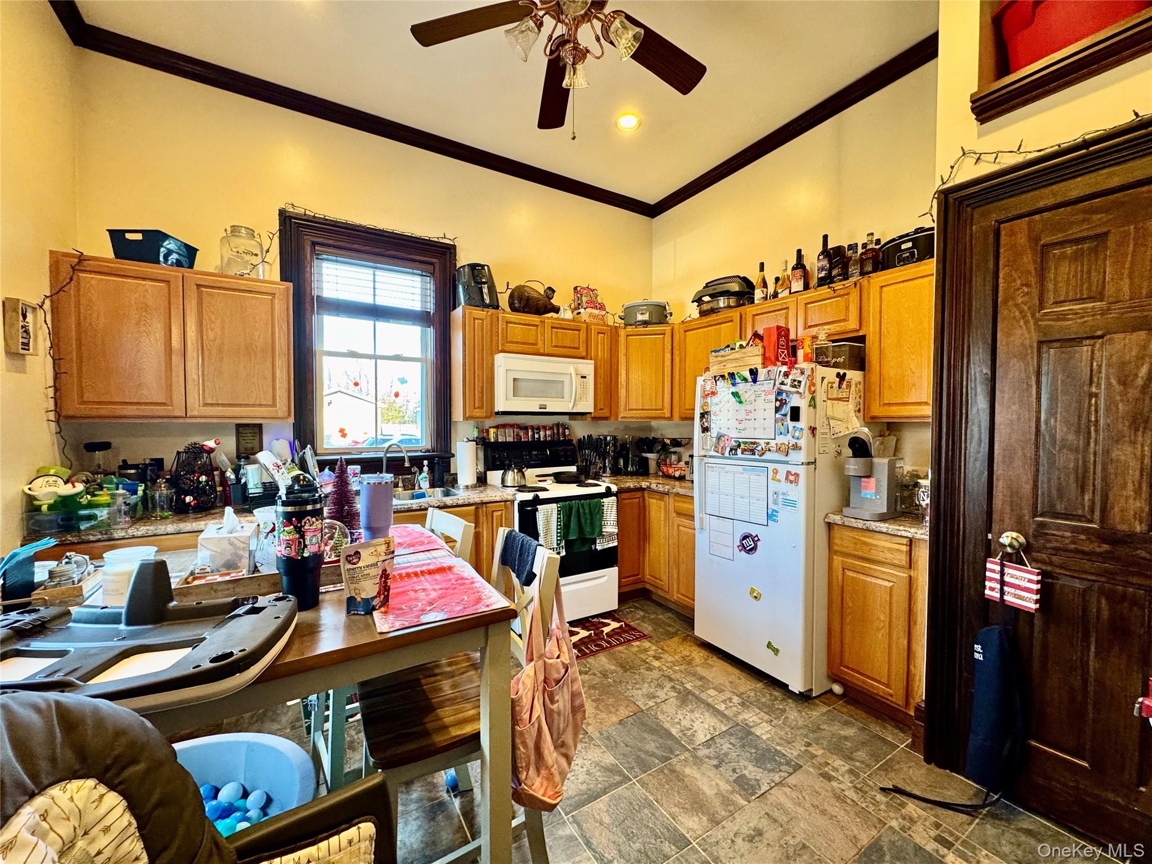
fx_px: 466
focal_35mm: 14
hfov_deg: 102.1
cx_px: 576
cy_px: 432
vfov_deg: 85.7
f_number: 2.2
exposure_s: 1/60
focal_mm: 2.22
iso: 200
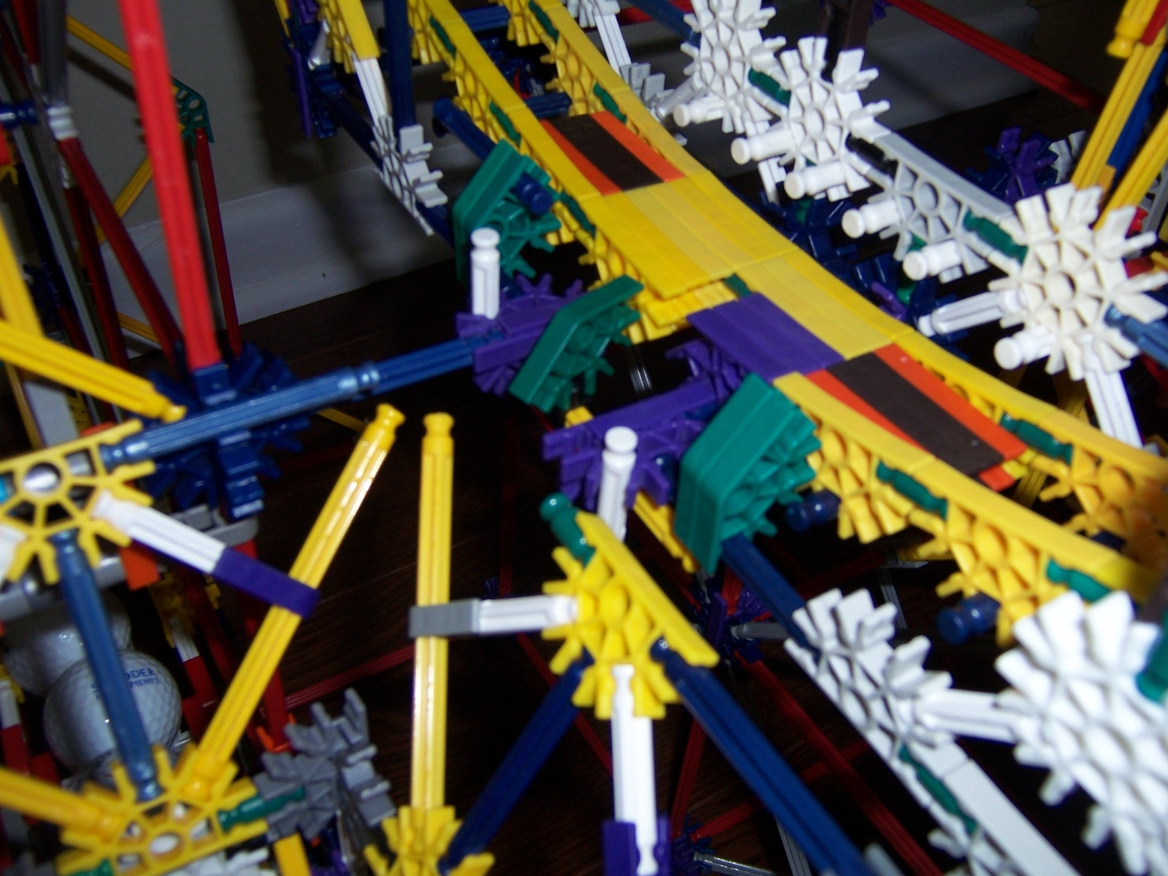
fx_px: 1113
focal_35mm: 33
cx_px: 584
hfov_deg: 55.4
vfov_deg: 42.9
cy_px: 438
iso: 80
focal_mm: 5.5
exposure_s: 1/60
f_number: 2.8
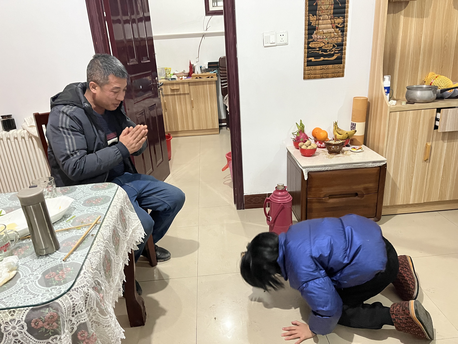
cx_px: 229
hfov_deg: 67.3
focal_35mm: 26
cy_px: 172
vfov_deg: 53.1
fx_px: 344
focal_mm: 5.1
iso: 400
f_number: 1.6
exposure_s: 1/50
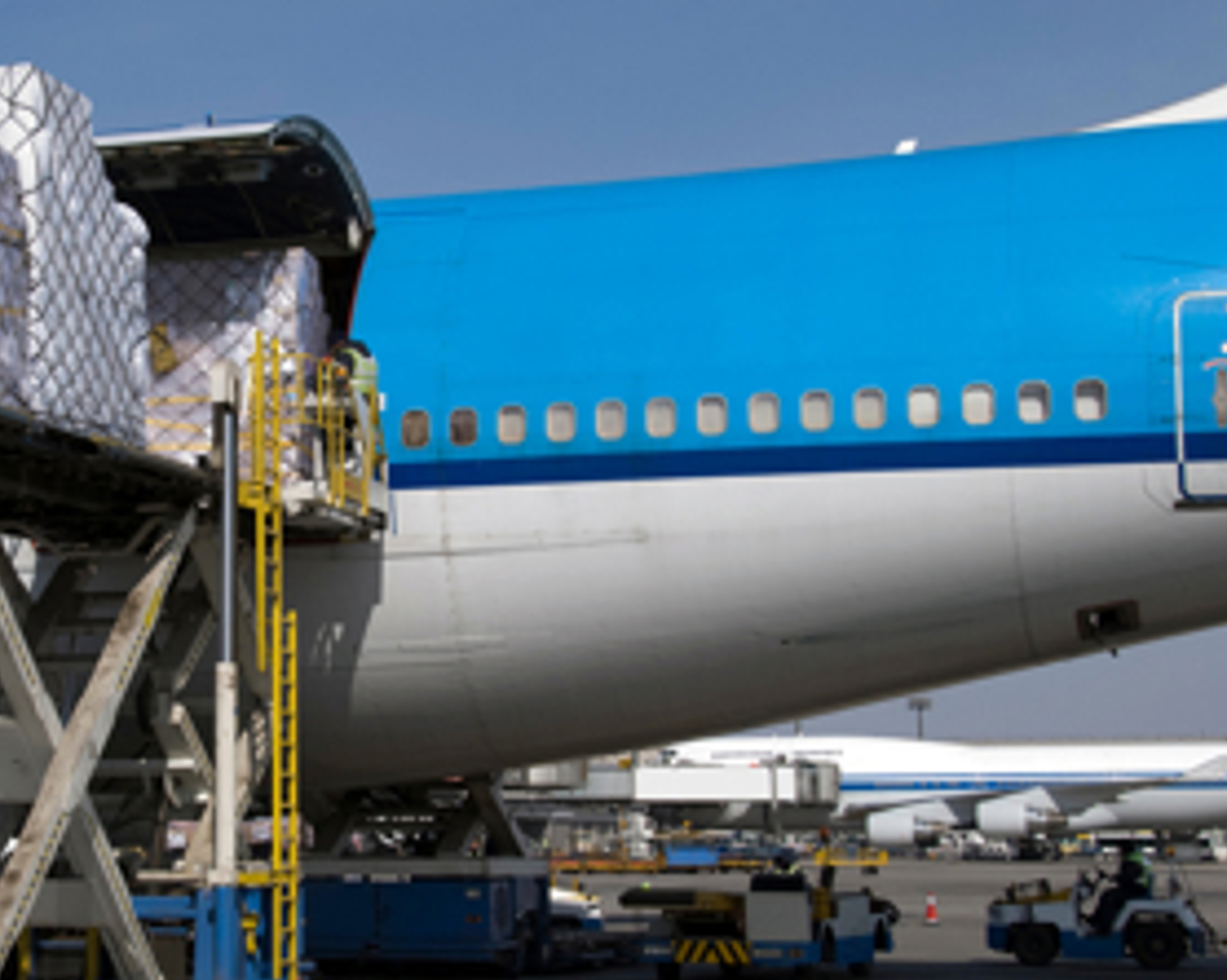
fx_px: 2903
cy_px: 514
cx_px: 258
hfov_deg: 23.5
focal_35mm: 80
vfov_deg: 19.2
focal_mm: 34
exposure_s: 1/250
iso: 100
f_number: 8
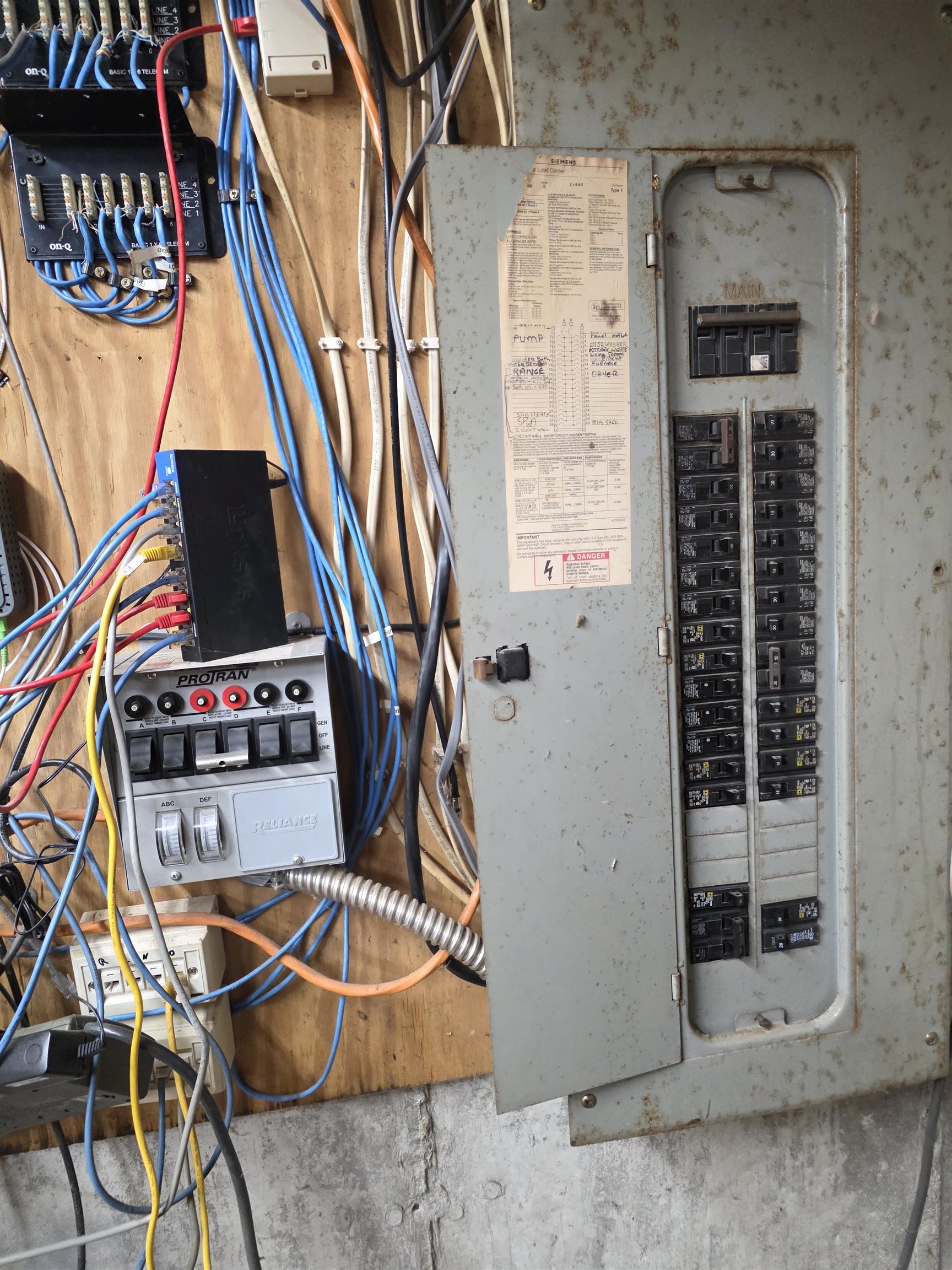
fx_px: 843
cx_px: 476
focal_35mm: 23
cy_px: 635
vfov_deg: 73.9
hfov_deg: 58.9
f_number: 1.7
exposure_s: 1/120
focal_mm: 6.3
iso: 500
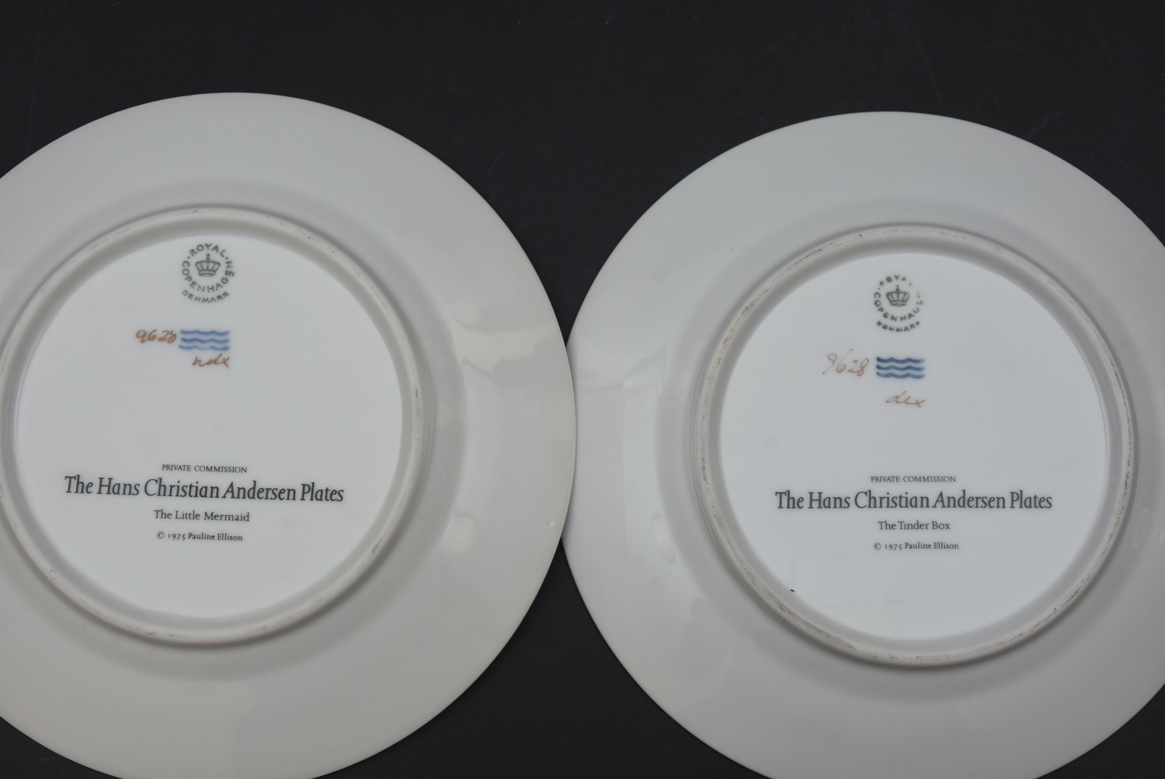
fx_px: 1846
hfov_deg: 35.0
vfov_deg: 23.8
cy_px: 390
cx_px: 582
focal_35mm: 57
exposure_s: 1/60
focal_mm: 38
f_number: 10
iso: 200
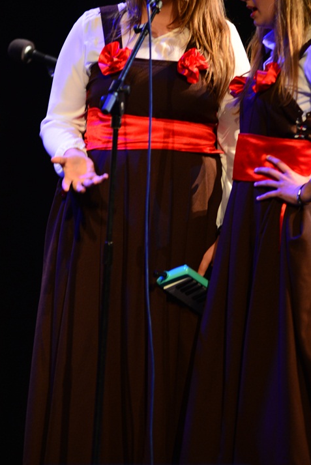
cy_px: 142
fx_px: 3713
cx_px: 192
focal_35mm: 287
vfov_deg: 7.2
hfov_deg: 4.8
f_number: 2.8
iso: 1000
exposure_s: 1/50
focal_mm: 200
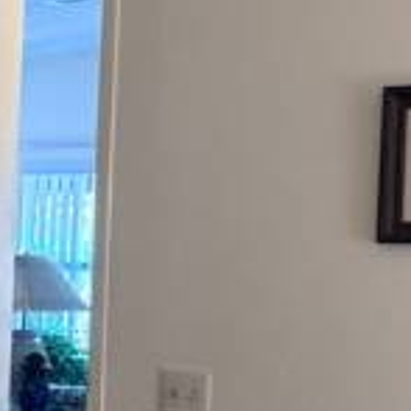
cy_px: 348
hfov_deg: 12.1
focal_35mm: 123
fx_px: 1652
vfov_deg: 14.1
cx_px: -478
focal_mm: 6.76
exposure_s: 1/60
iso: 160
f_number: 1.78
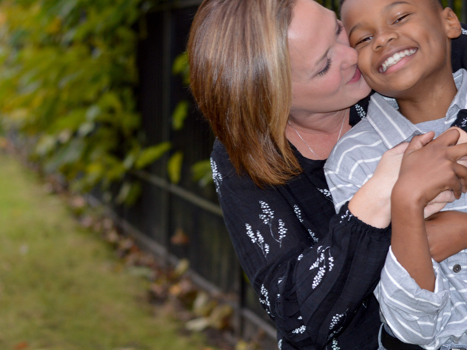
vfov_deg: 11.8
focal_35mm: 126
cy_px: 166
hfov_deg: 15.6
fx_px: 1700
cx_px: 292
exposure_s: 1/60
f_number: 3.2
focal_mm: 50
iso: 400
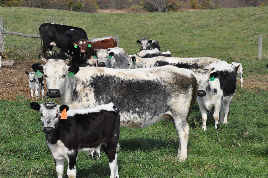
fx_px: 736
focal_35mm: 99
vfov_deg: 13.8
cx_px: 134
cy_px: 89
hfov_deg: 20.6
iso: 3200
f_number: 11
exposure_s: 1/2000
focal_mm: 66
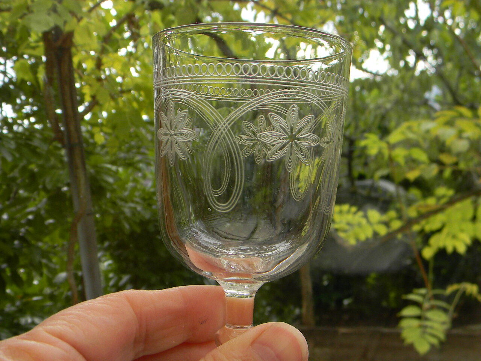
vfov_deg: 49.7
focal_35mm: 28
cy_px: 180
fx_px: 389
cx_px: 240
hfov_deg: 63.4
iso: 80
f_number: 3.5
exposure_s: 1/125
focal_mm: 5
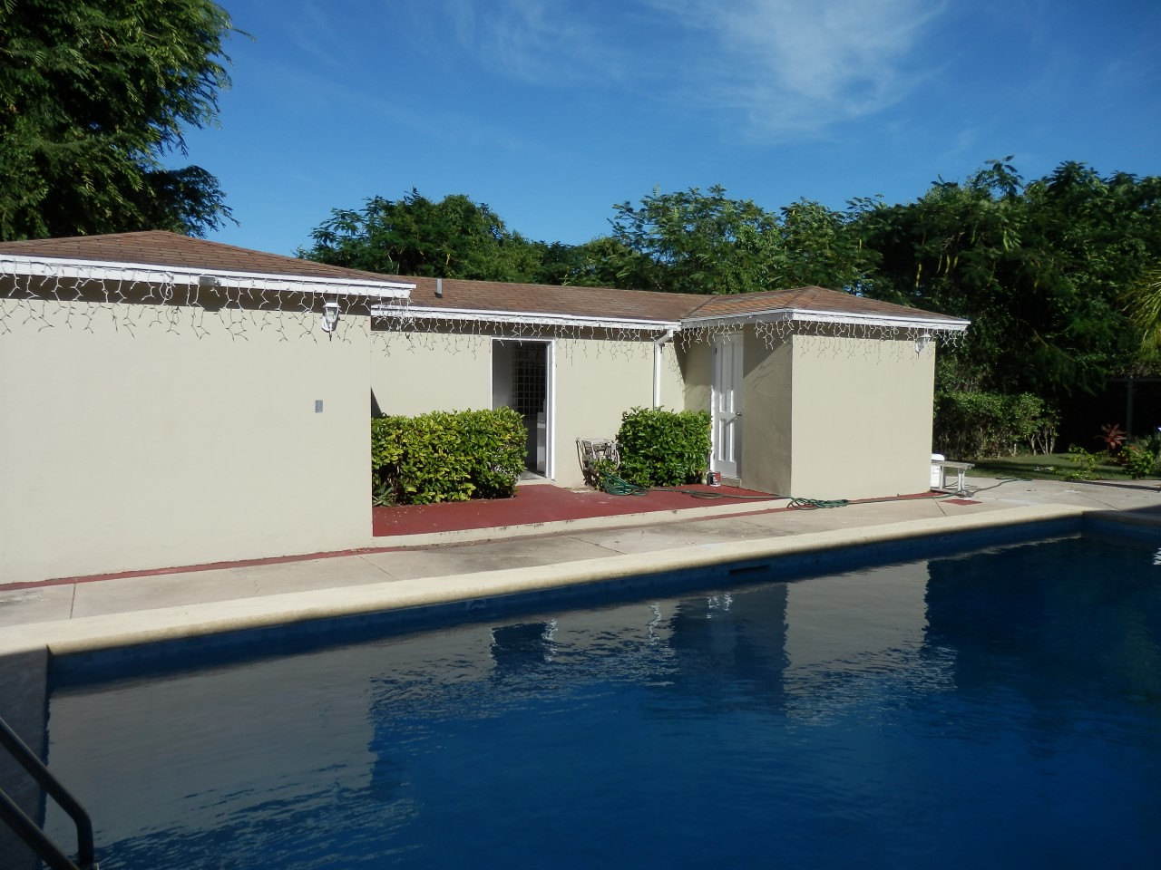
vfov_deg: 54.9
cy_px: 435
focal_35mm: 25
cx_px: 580
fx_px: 838
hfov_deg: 69.4
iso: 80
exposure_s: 1/250
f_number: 8.7
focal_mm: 4.5
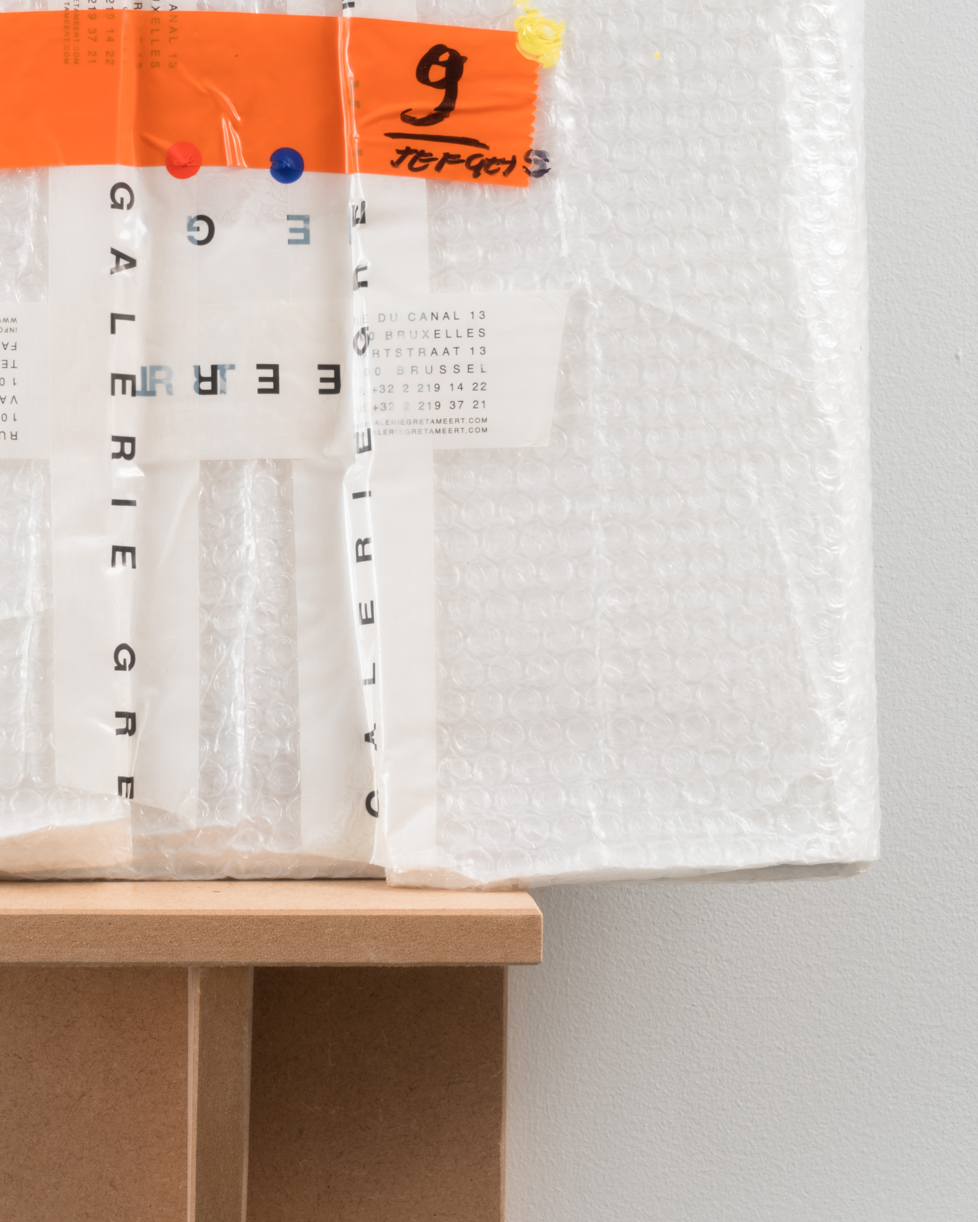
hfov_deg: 14.3
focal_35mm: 107
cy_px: 447
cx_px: 204
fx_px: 3871
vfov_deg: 17.9
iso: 64
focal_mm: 52
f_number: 20
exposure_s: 2.5
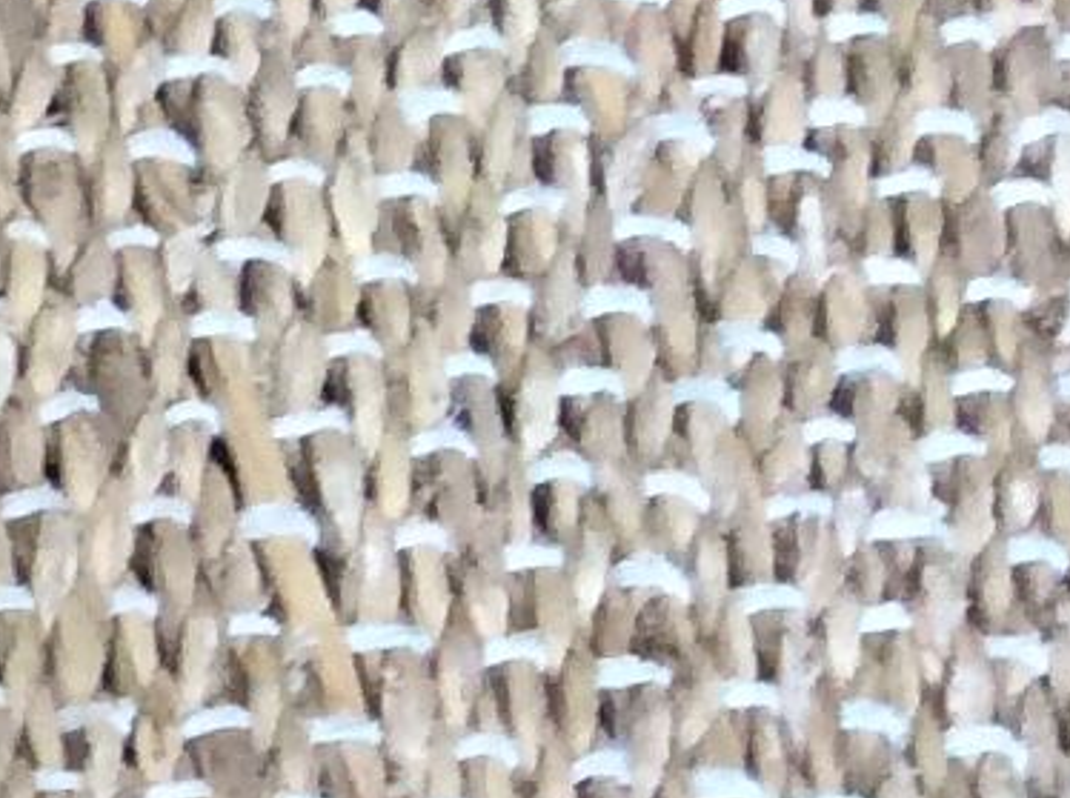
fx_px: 6849
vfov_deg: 6.6
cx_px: -2532
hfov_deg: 7.5
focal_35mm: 222
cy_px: 1261
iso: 125
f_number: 2.4
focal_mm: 3.3
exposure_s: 1/25
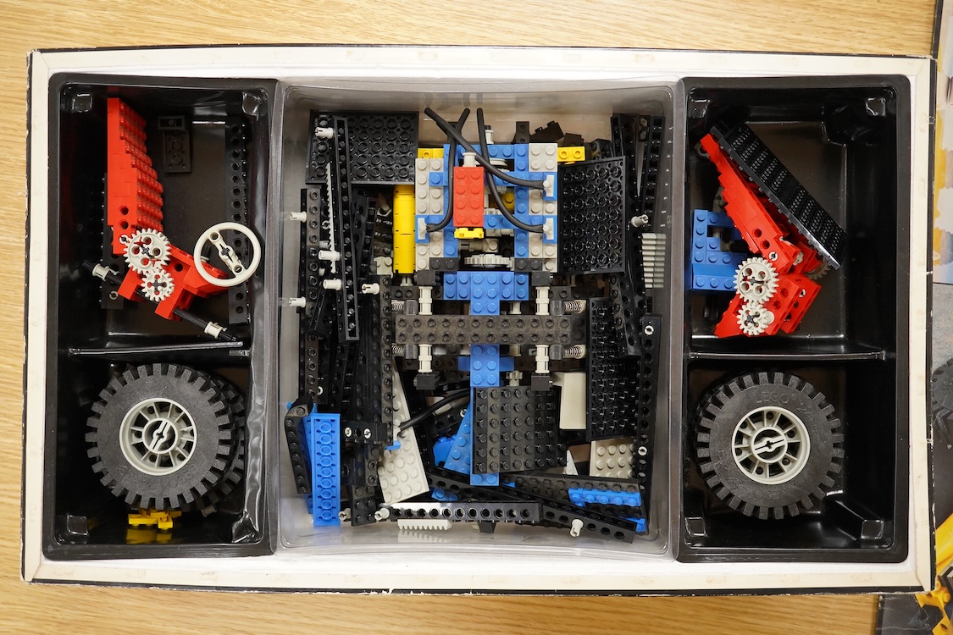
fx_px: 1191
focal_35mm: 45
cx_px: 476
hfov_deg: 43.6
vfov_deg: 29.9
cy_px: 318
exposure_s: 1/160
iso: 2500
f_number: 6.3
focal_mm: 30
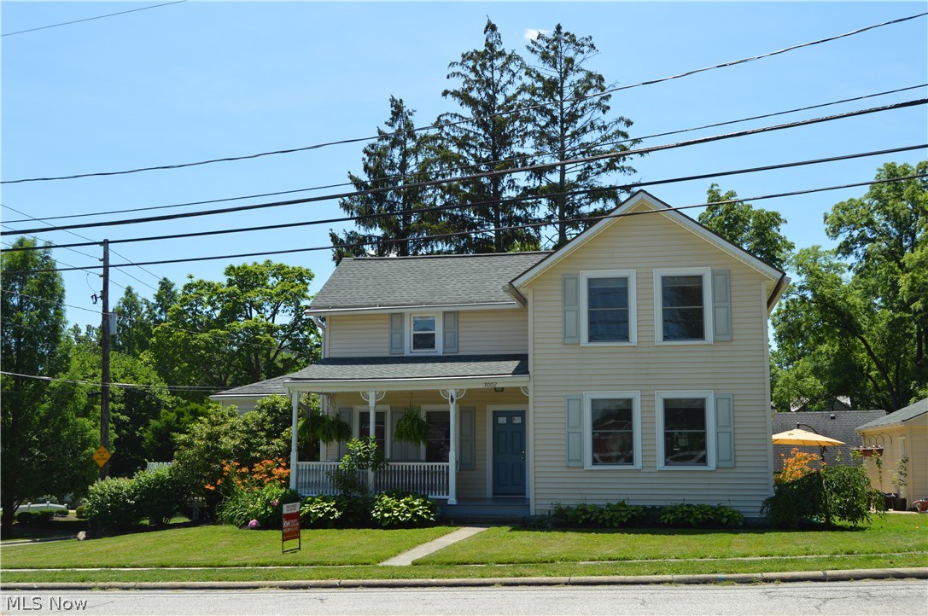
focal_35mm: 39
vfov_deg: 34.1
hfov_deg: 49.6
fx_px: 1004
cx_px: 464
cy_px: 308
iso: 100
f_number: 8
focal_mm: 26
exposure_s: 1/250
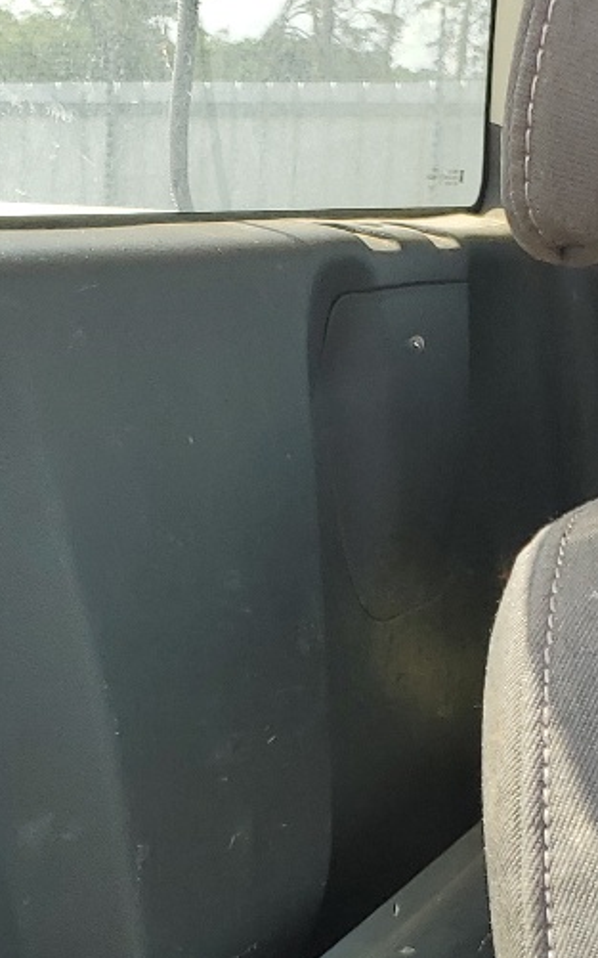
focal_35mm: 88
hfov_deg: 14.7
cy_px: 1090
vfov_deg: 22.1
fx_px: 2295
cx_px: 84
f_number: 1.5
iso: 50
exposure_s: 1/196
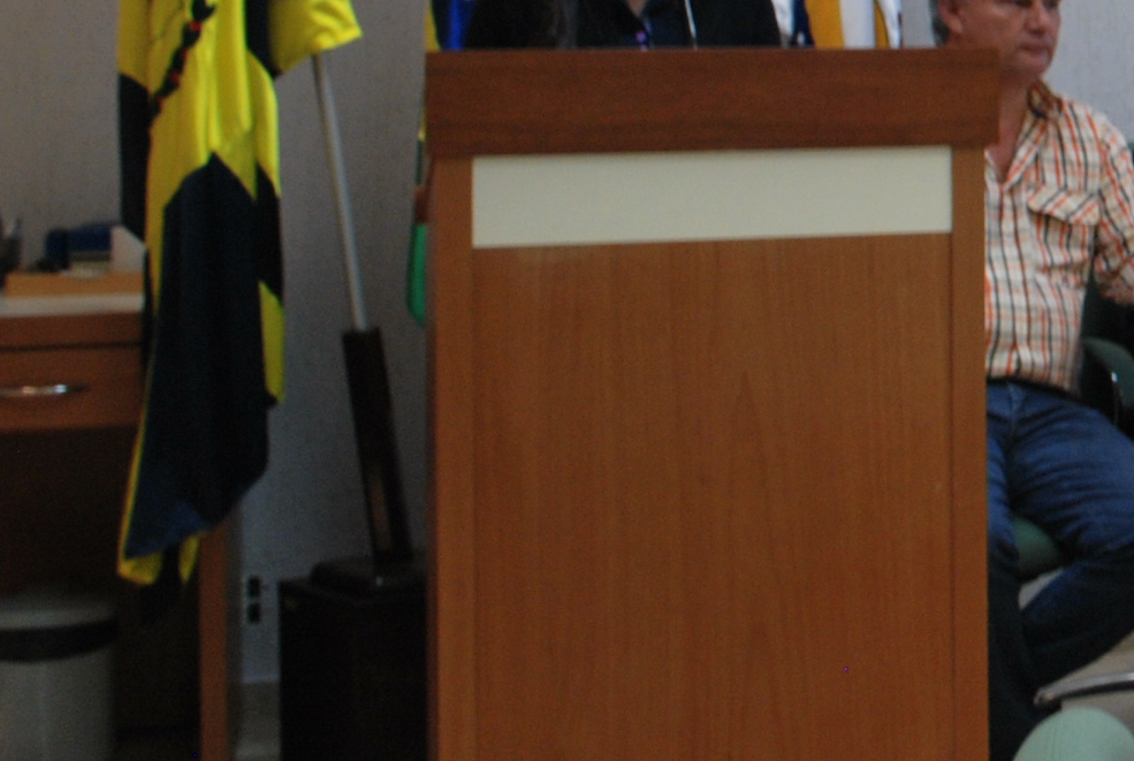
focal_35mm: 97
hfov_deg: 19.2
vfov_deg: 13.8
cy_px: -98
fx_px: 3061
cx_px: 1523
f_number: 4
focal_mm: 22
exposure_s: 1/50
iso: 400
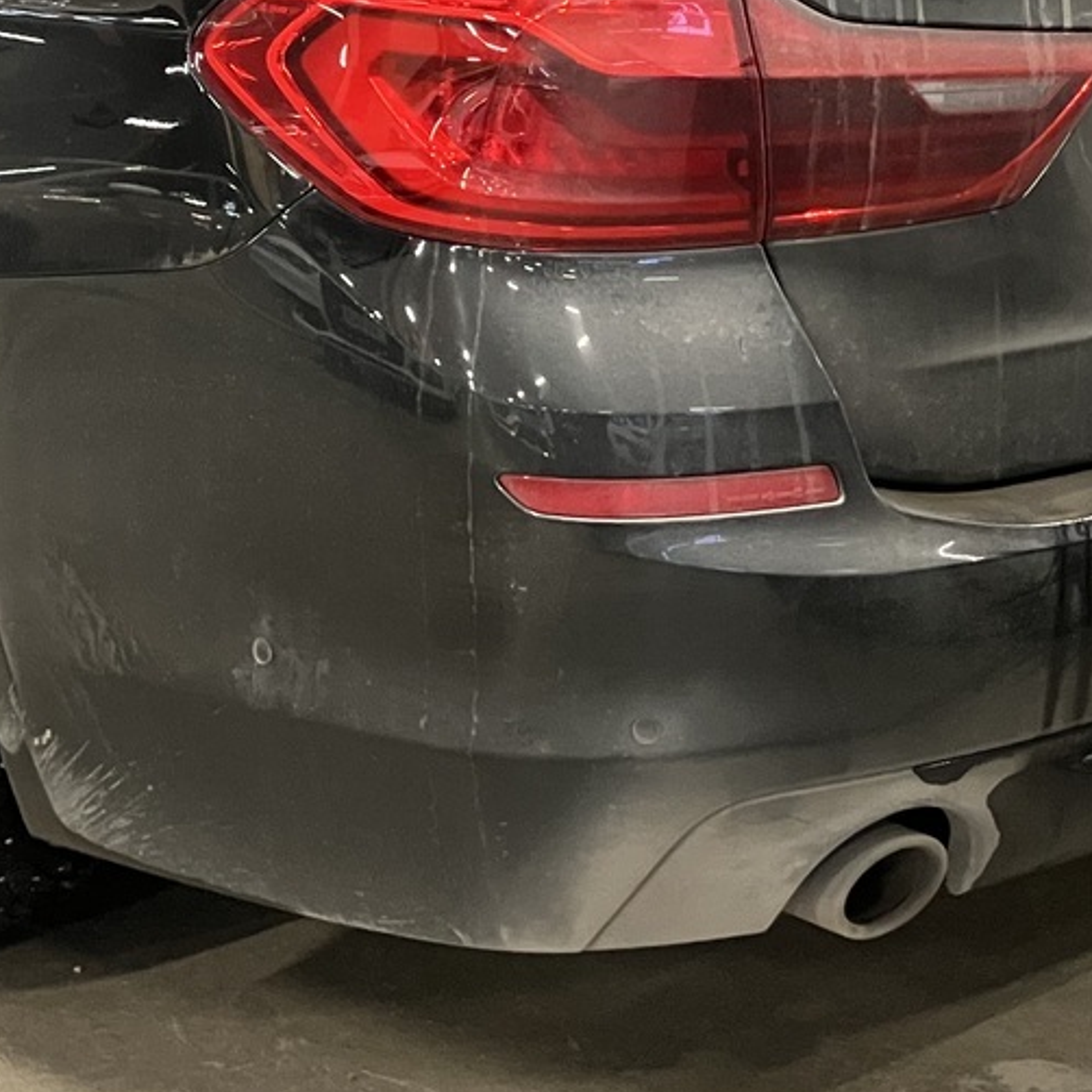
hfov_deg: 24.2
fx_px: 2534
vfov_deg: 23.4
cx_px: 402
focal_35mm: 71
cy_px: 35
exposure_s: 1/38
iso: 400
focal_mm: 3.99
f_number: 1.8
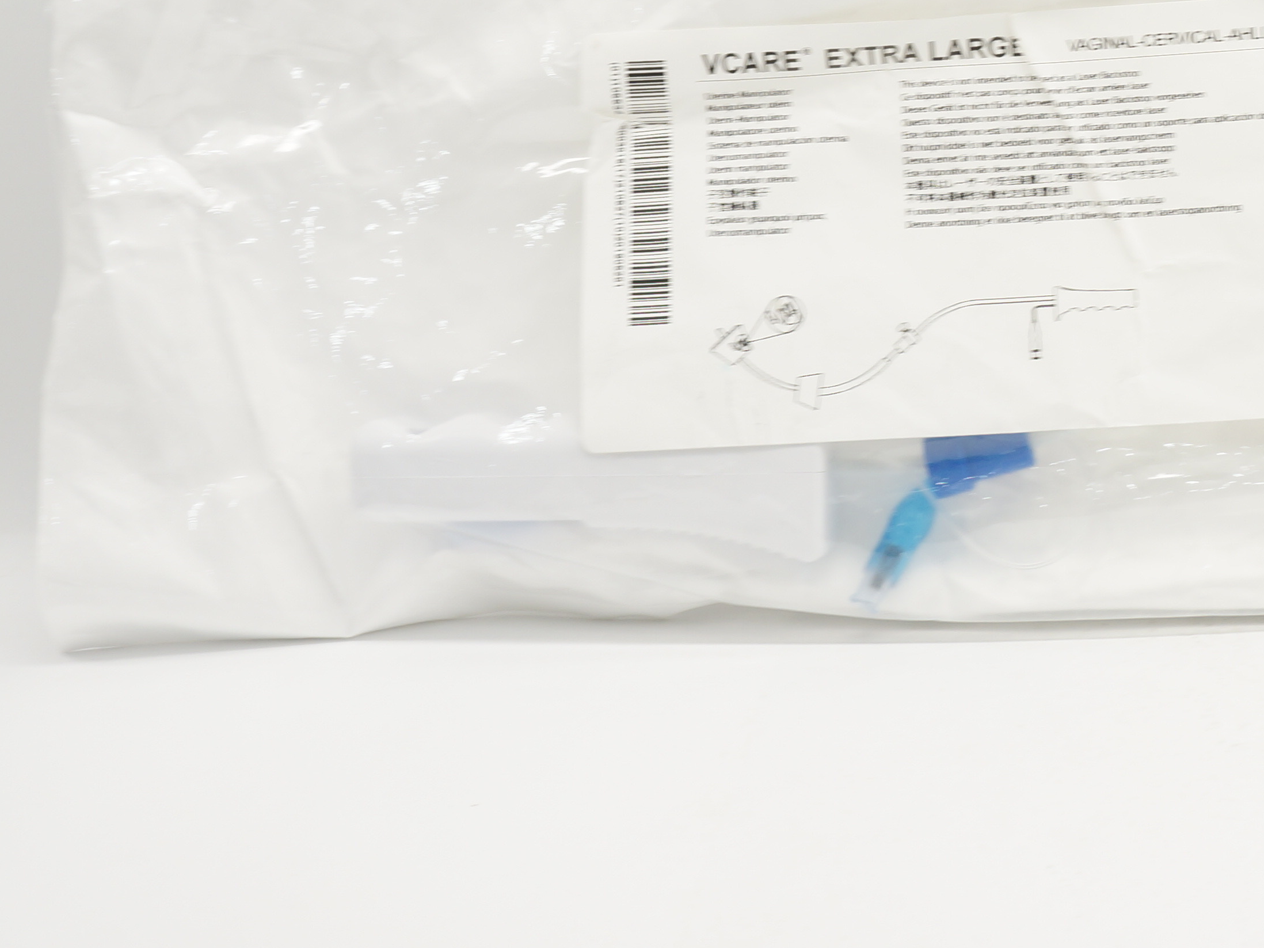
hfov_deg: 30.2
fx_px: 2118
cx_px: 1345
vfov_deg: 24.5
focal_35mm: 58
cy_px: 105
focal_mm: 18
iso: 200
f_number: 8
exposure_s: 1/20
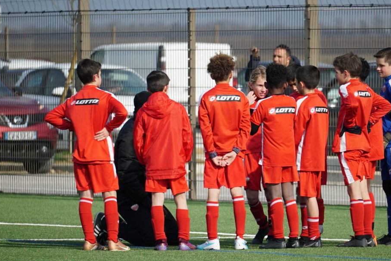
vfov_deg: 2.6
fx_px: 5801
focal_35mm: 534
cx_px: 214
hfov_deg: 3.9
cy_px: 124
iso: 500
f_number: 6.3
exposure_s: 1/2000
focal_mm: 317
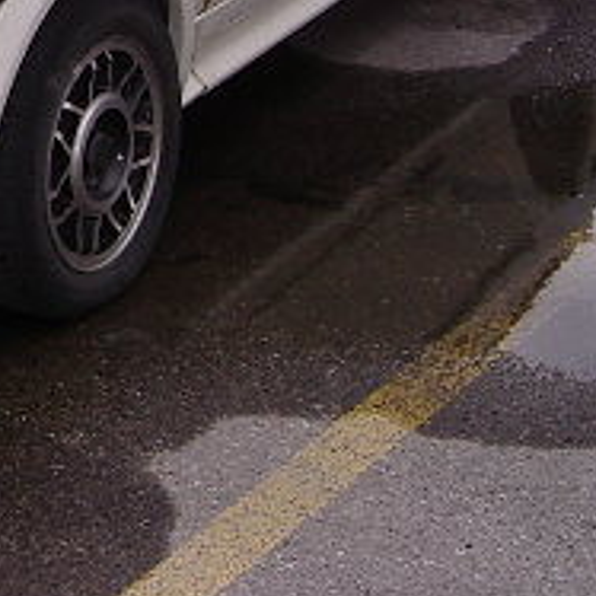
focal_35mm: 115
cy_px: -80
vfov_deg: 14.7
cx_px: -207
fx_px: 2240
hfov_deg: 14.4
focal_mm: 5.8
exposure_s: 1/250
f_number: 4.8
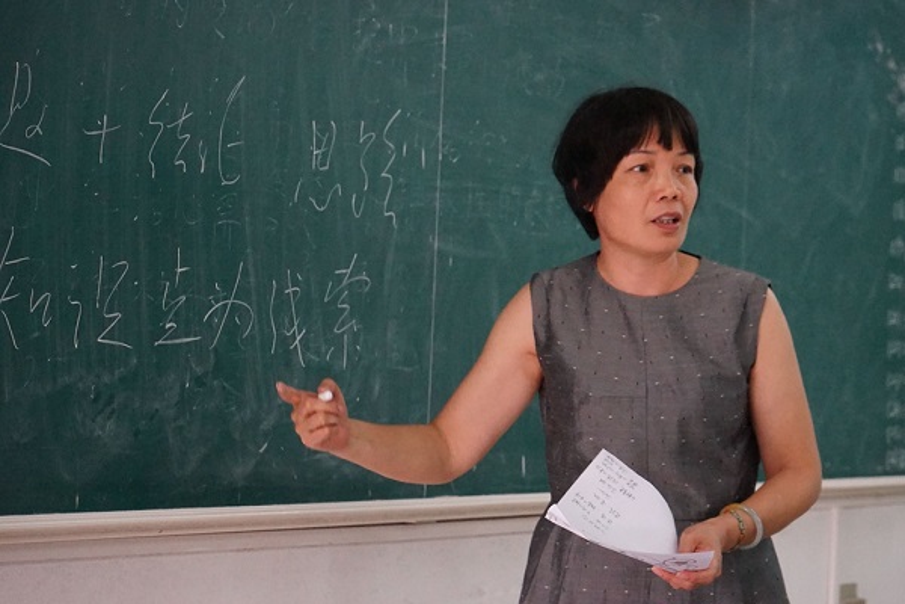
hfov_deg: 28.8
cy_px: 302
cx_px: 452
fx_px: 1760
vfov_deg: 19.5
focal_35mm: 70
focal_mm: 70
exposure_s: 1/160
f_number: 5.6
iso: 8000
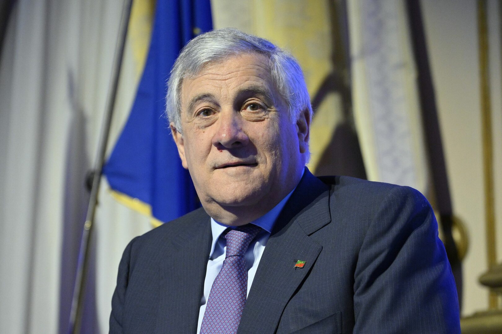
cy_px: 167
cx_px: 251
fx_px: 1673
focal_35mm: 120
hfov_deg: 17.1
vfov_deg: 11.4
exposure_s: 1/250
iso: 3200
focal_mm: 120
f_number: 4
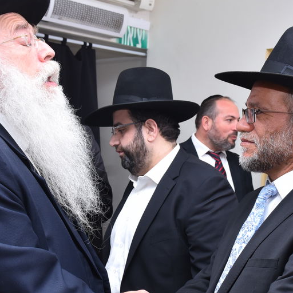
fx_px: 689
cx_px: 171
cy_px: 195
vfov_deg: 23.9
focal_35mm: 72
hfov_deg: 24.0
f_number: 6.3
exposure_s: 1/125
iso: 640
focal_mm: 31
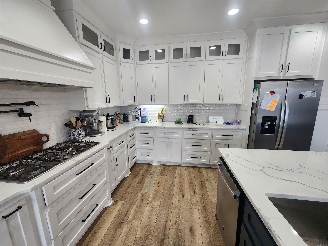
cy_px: 123
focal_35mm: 13
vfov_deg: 89.9
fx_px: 123
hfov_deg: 106.2
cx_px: 164
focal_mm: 2.2
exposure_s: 1/60
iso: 80
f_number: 2.2
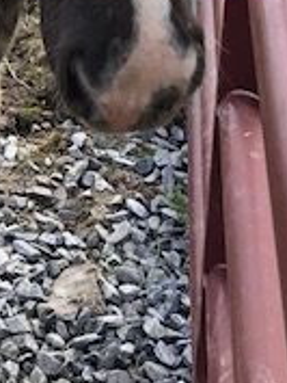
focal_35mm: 101
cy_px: -206
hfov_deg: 13.7
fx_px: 1115
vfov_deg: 17.3
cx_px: -149
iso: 20
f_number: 1.8
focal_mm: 4
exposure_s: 1/607
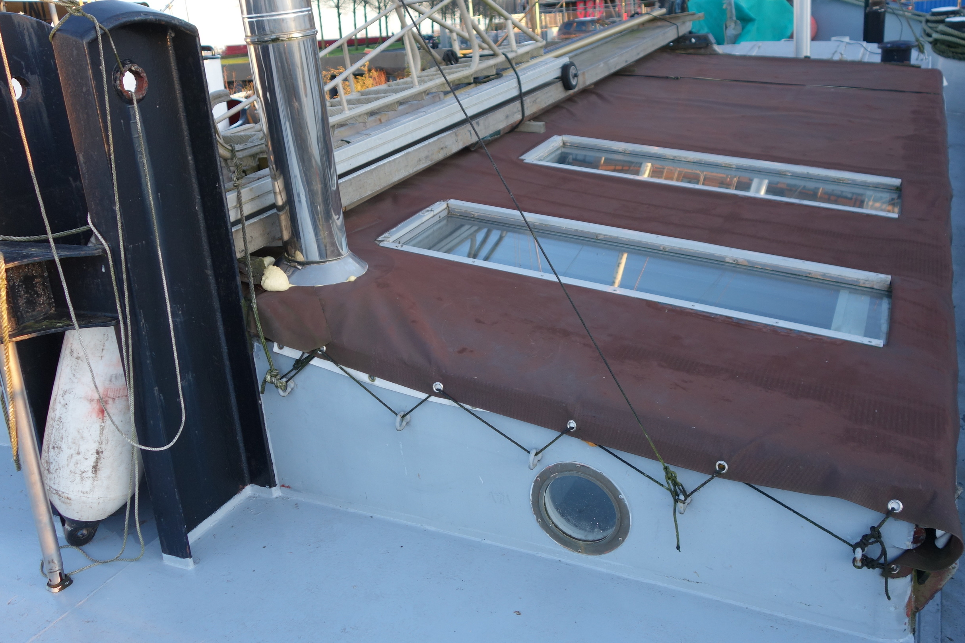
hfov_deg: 61.9
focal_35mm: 30
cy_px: 286
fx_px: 804
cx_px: 477
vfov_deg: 43.5
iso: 160
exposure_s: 1/80
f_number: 2.8
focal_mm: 10.4
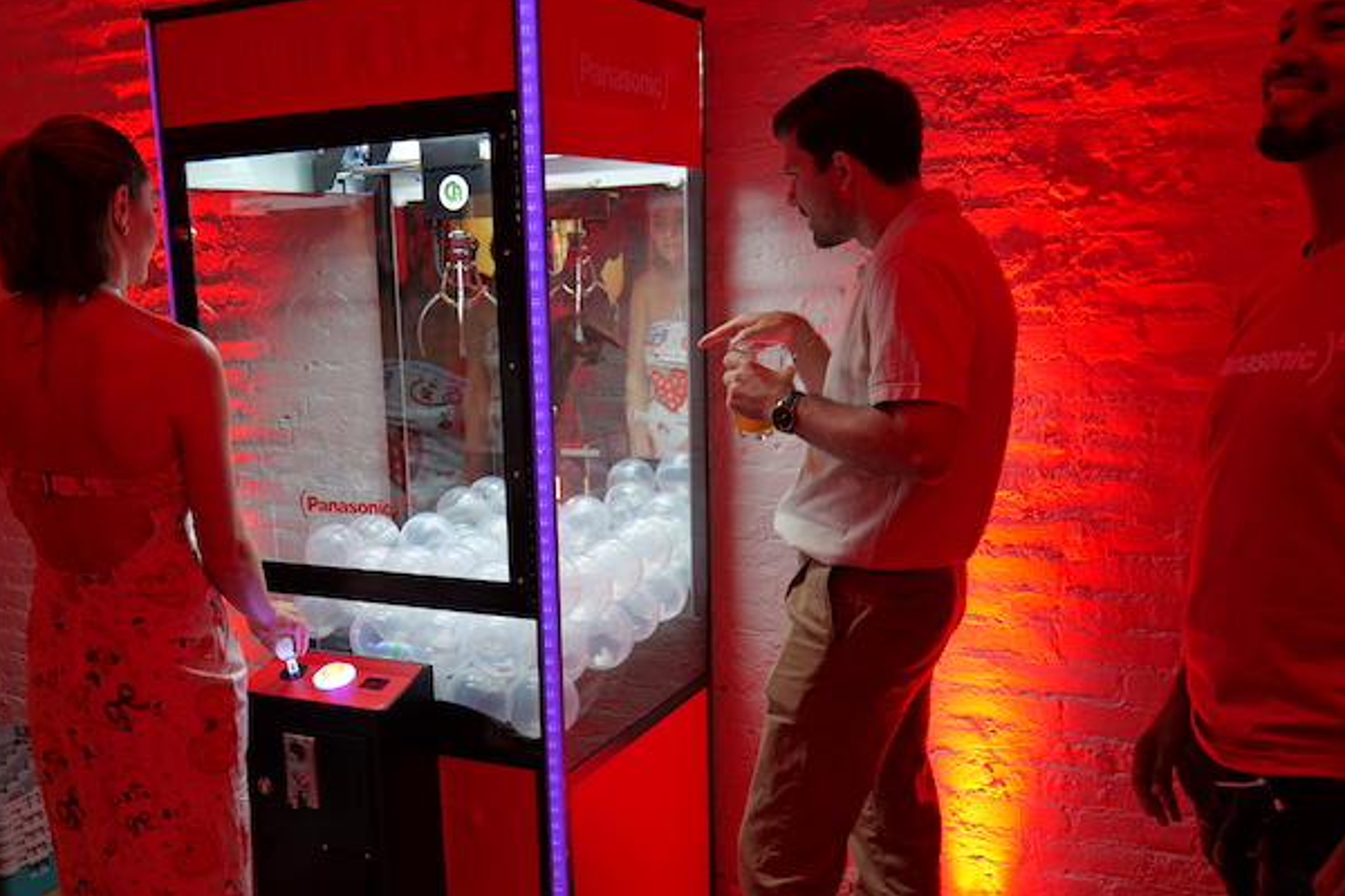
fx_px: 1308
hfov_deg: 53.9
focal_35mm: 35
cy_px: 552
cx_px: 518
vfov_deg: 37.7
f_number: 3.6
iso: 400
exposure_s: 1/60
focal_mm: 21
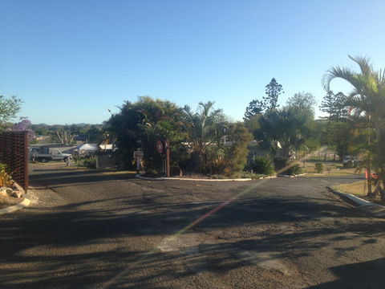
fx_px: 367
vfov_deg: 42.9
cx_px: 192
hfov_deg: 55.4
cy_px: 144
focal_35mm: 33
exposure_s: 1/903
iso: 50
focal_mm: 4.12
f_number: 2.4
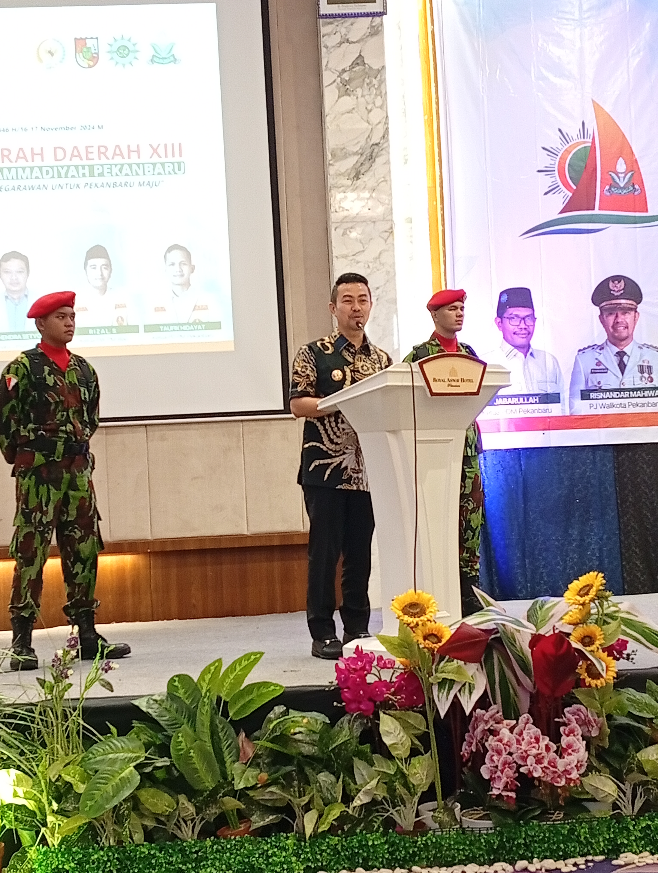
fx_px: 1441
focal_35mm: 57
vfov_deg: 33.7
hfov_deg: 25.7
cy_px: 436
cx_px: 329
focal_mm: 3.98
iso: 535
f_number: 1.8
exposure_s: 1/20
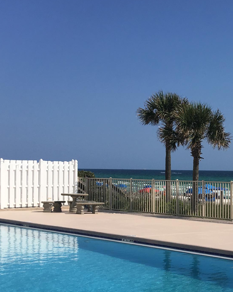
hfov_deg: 23.8
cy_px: 189
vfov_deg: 30.3
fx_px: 534
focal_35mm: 62
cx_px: 215
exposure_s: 1/2959
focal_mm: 4.15
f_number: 2.2
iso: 25
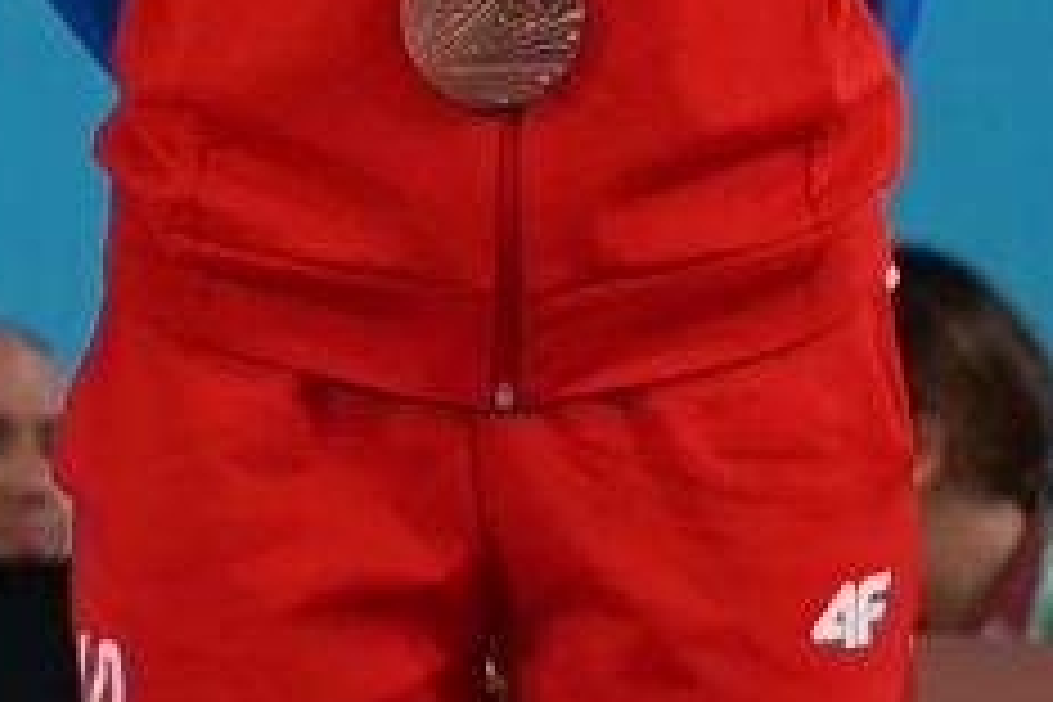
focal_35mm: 806
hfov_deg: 2.5
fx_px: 23574
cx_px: -2426
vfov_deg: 1.7
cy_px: 490
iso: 640
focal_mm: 70
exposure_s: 1/500
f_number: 2.8
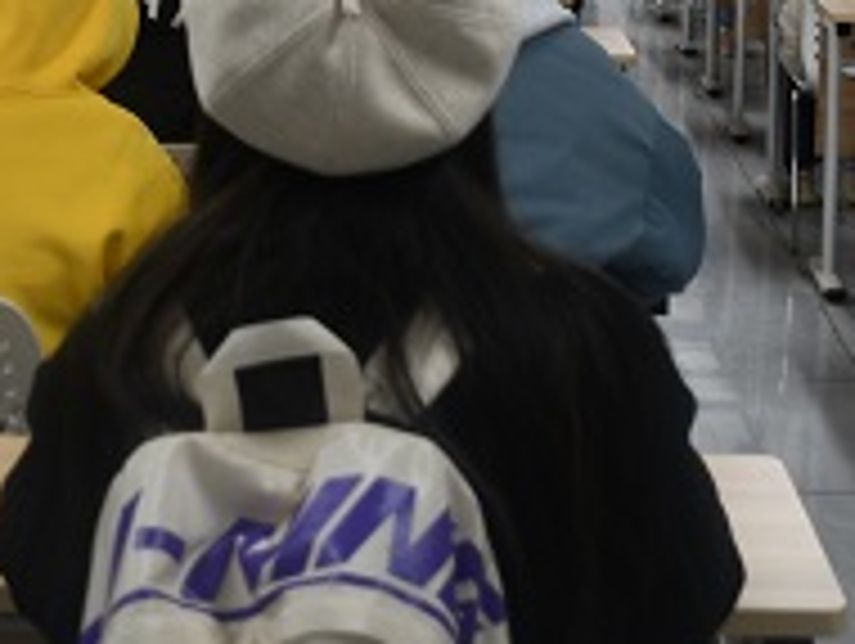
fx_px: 2251
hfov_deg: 21.5
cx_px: 374
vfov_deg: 15.8
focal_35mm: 91
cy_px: -59
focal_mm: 20
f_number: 3.5
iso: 100
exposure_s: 1/30
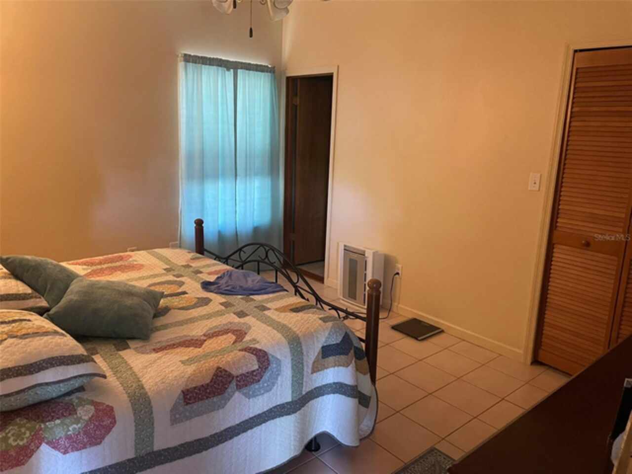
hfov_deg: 67.3
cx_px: 316
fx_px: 475
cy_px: 237
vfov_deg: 53.1
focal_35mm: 26
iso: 500
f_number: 1.6
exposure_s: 1/54
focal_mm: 4.2
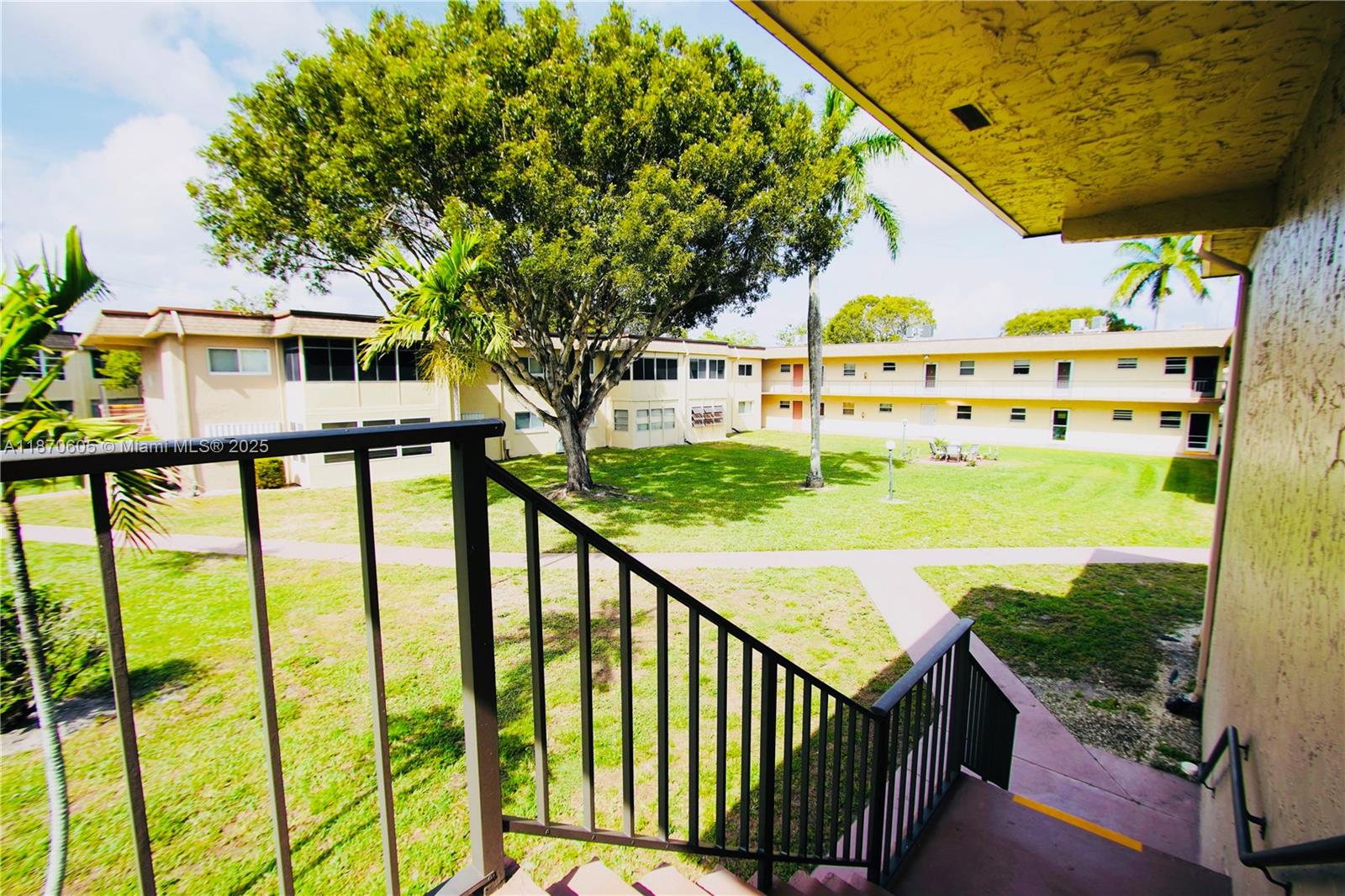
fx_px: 560
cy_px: 448
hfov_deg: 100.4
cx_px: 672
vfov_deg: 77.3
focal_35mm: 15
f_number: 7.1
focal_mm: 10
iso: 100
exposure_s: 1/200
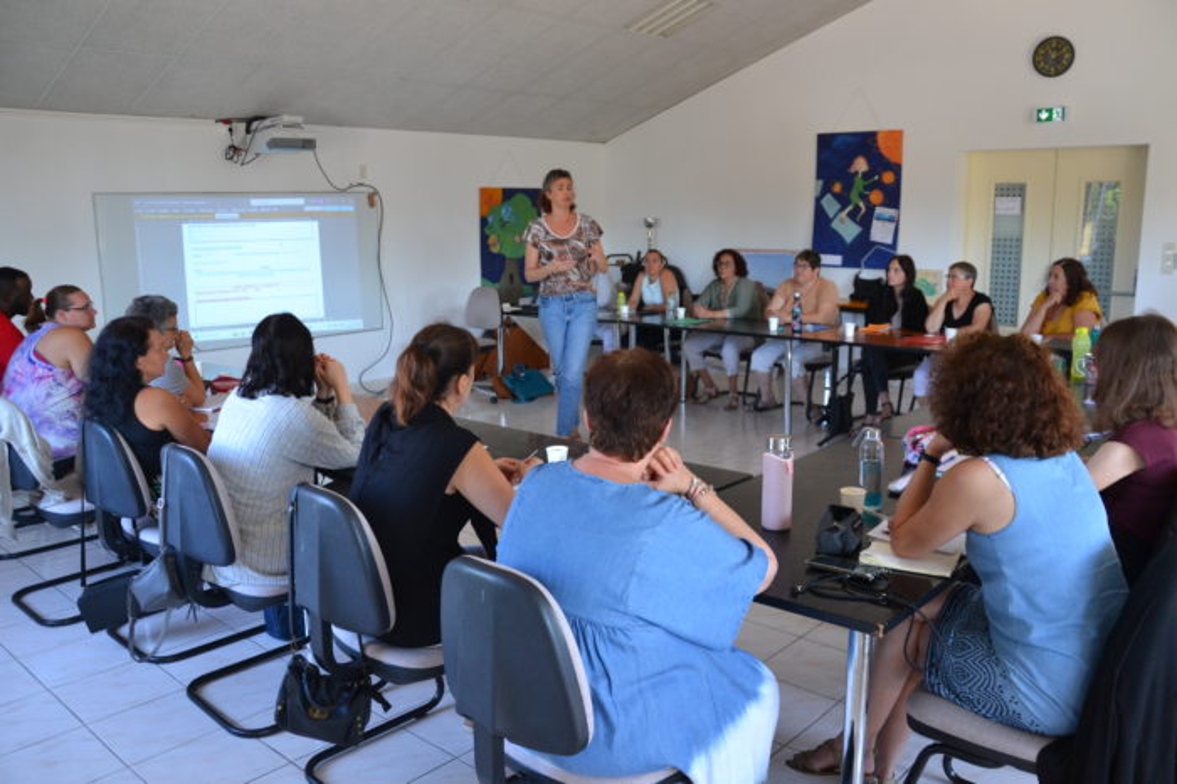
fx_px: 882
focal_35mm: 27
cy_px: 392
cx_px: 588
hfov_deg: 67.4
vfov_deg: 47.9
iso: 640
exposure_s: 1/60
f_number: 3.5
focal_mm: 18
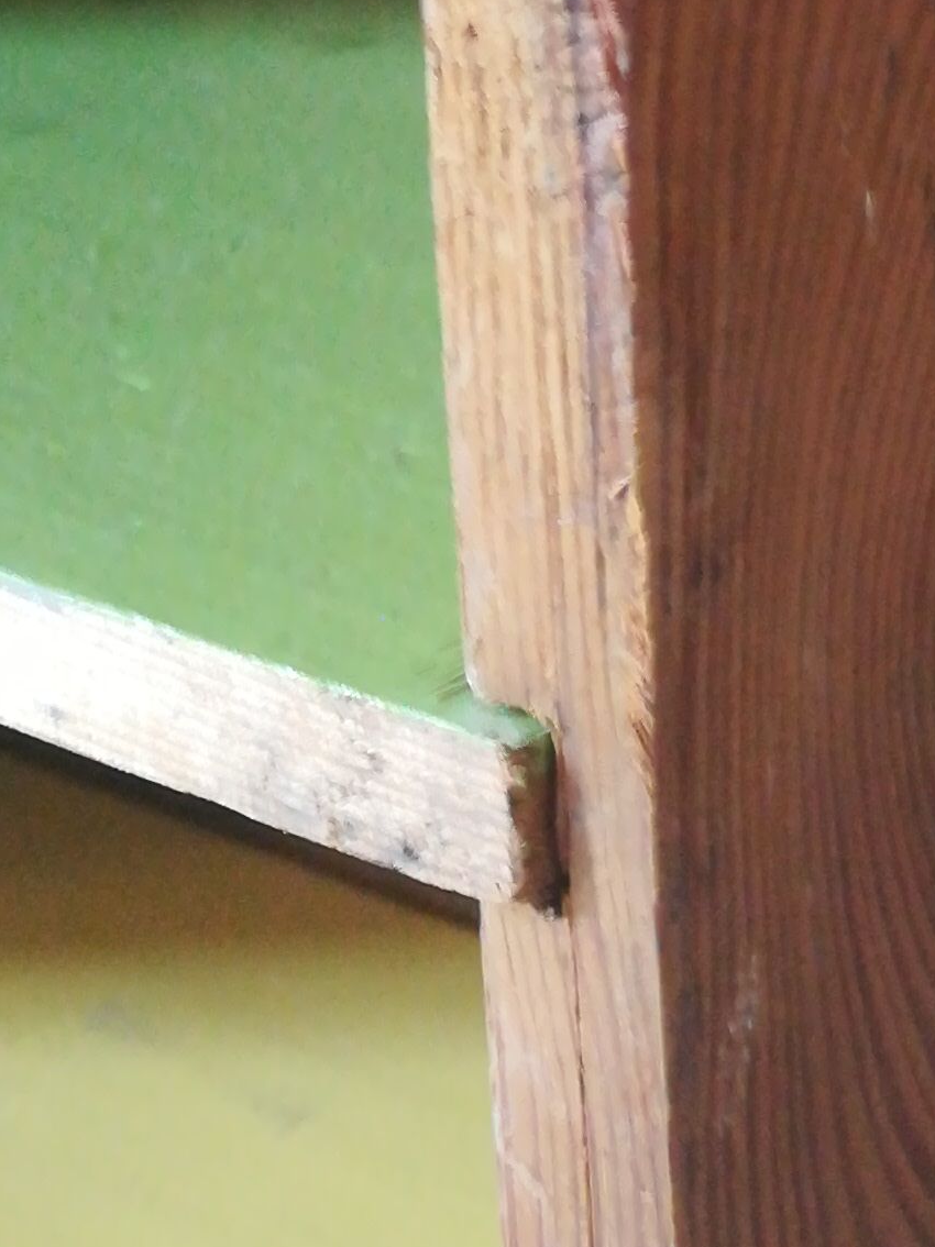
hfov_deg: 15.1
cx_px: 1371
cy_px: 181
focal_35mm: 91
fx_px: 3279
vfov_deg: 21.2
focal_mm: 3.83
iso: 500
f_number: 2.2
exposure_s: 1/14.3
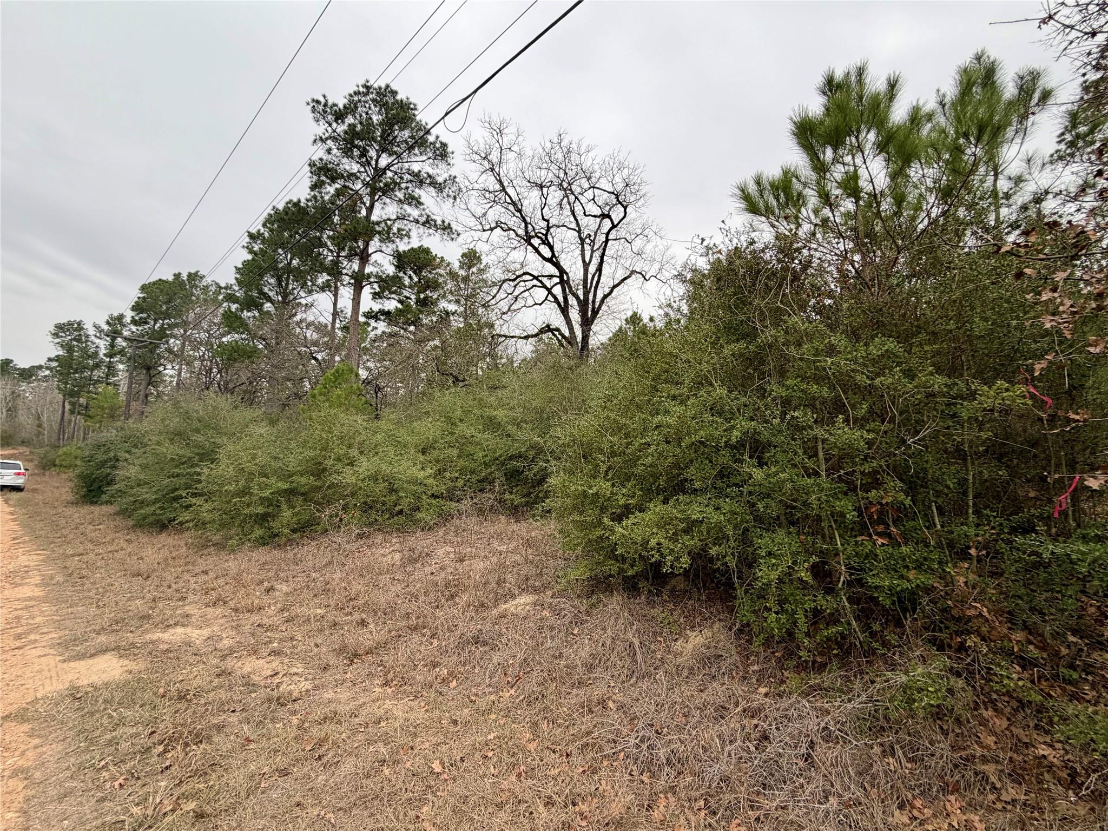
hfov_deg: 102.1
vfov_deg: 85.7
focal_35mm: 14
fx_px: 448
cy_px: 416
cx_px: 554
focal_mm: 2.22
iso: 80
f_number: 2.2
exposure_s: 1/121
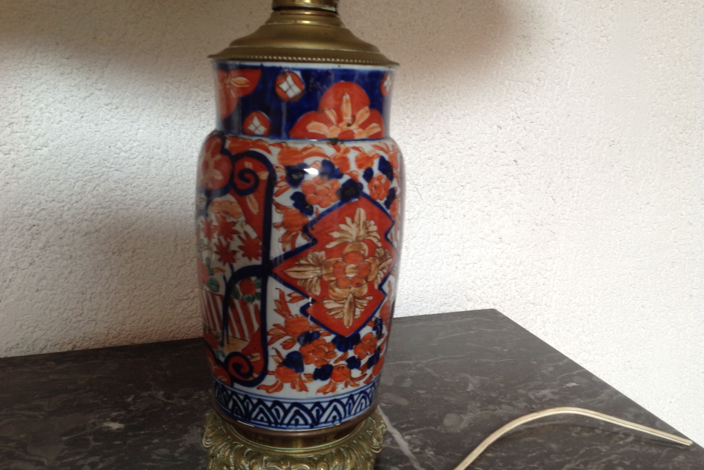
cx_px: 350
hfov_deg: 51.9
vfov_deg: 35.9
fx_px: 724
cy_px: 249
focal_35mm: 37
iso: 50
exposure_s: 1/15
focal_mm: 4.28
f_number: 2.4
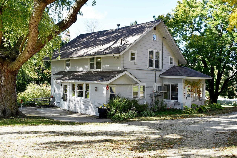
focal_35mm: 36
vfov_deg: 36.9
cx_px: 118
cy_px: 79
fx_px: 237
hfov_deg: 53.1
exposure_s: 1/125
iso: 100
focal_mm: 24
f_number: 5.6
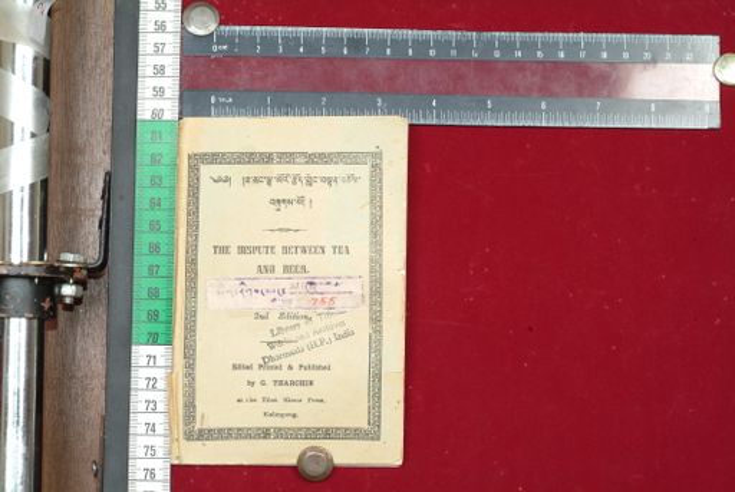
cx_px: 368
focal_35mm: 88
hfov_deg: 23.0
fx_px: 1809
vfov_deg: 15.5
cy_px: 246
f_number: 13
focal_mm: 59
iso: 160
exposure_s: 1/20
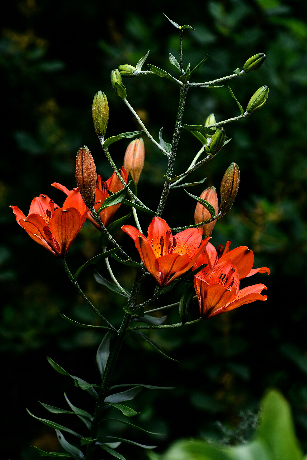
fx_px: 2686
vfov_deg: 9.8
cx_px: 154
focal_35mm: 210
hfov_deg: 6.5
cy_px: 230
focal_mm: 140
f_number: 8
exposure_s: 1/400
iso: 100
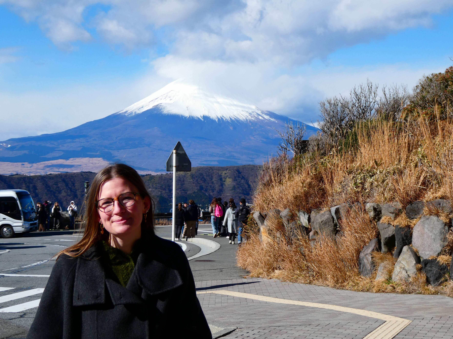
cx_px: 226
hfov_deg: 27.8
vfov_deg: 21.0
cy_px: 170
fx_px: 916
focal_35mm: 70
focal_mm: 12.5
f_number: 4.5
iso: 80
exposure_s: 1/800
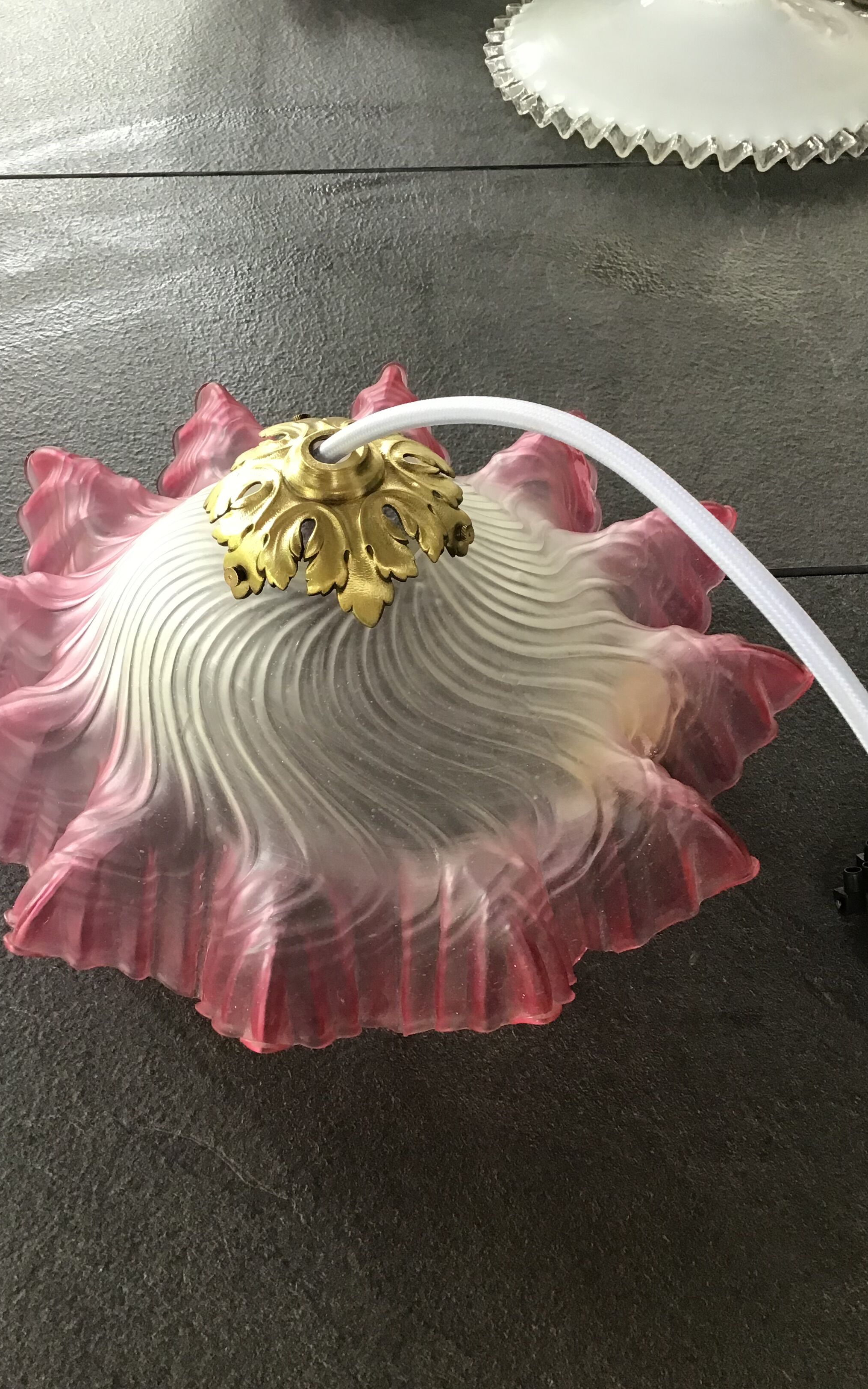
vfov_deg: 58.1
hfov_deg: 38.3
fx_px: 1249
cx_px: 397
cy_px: 694
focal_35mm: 33
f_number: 2.4
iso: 50
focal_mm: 3.3
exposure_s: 1/33
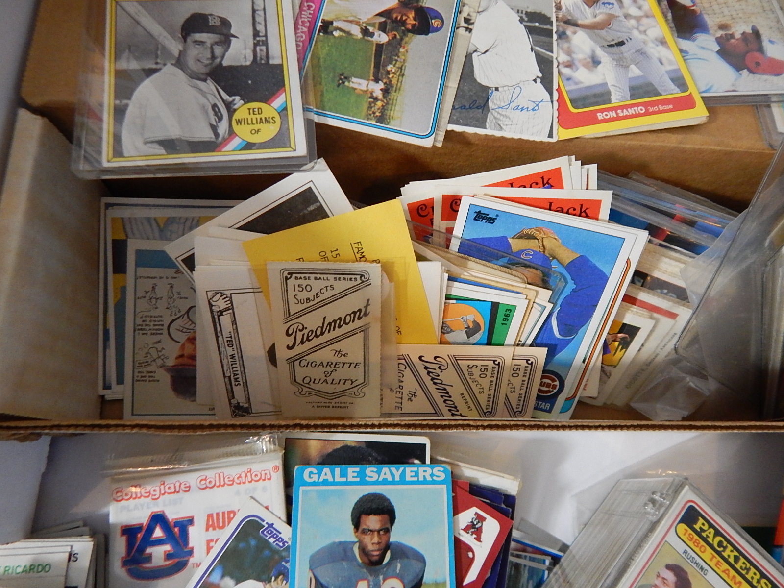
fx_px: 498
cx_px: 392
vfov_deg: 61.1
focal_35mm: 22
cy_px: 294
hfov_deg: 76.4
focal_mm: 4
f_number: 3
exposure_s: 1/60
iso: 400
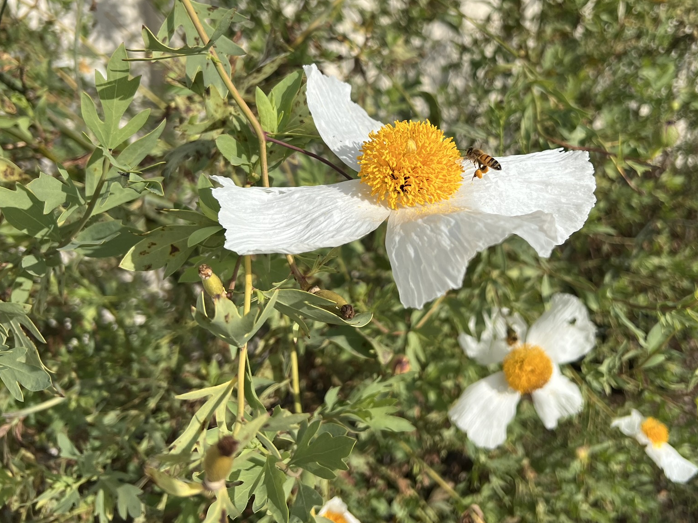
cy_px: 173
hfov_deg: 52.1
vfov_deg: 40.2
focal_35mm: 35
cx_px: 432
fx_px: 706
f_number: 1.5
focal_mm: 5.7
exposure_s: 1/5882
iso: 50
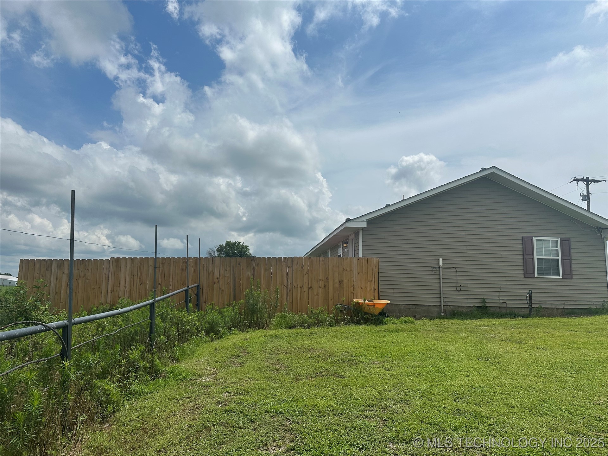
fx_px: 422
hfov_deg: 71.6
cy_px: 228
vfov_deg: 56.8
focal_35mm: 24
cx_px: 304
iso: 80
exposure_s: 1/13699
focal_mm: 6.86
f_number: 1.78
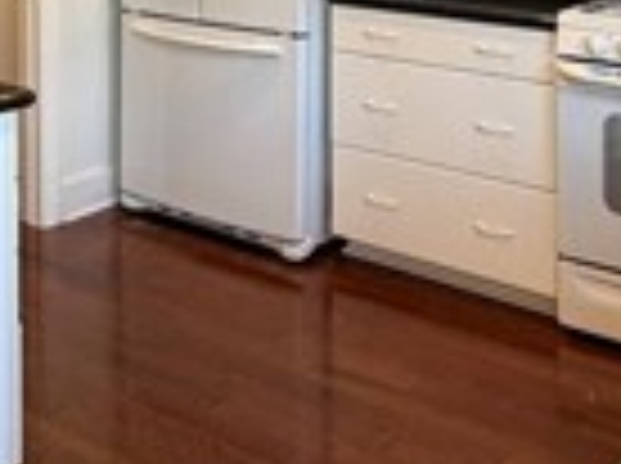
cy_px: -131
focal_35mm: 65
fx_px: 1164
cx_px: 122
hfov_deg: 29.2
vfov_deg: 20.6
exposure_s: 1/120
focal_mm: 2.22
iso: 250
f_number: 2.2
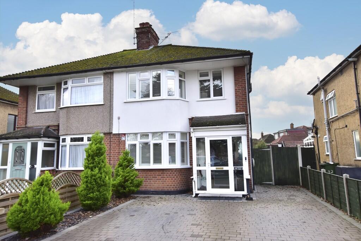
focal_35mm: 26
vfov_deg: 50.4
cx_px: 180
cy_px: 120
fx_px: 256
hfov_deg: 70.4
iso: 640
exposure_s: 1/200
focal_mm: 17
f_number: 8
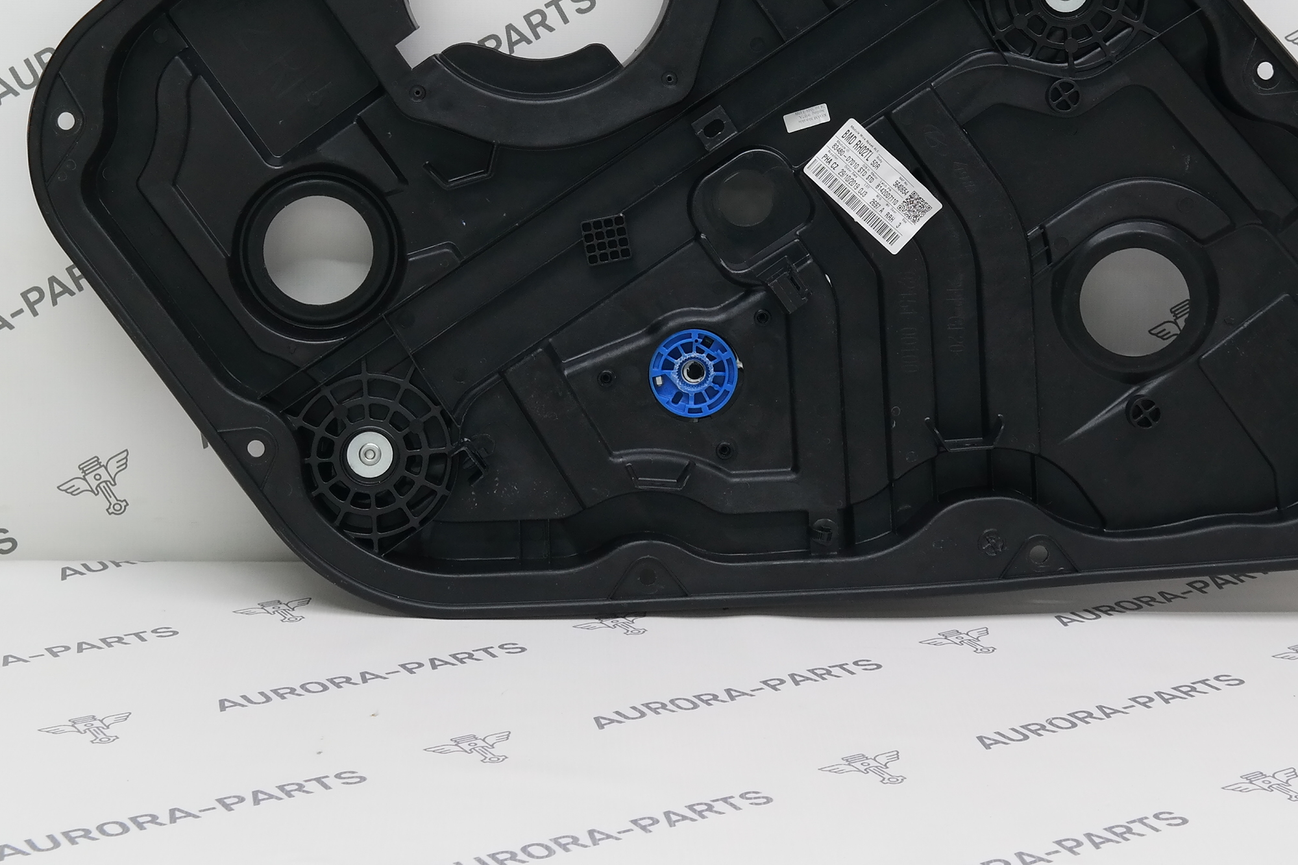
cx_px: 718
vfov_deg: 19.2
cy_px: 112
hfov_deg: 28.8
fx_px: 2523
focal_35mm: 70
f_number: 5.6
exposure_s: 1/50
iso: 400
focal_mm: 24
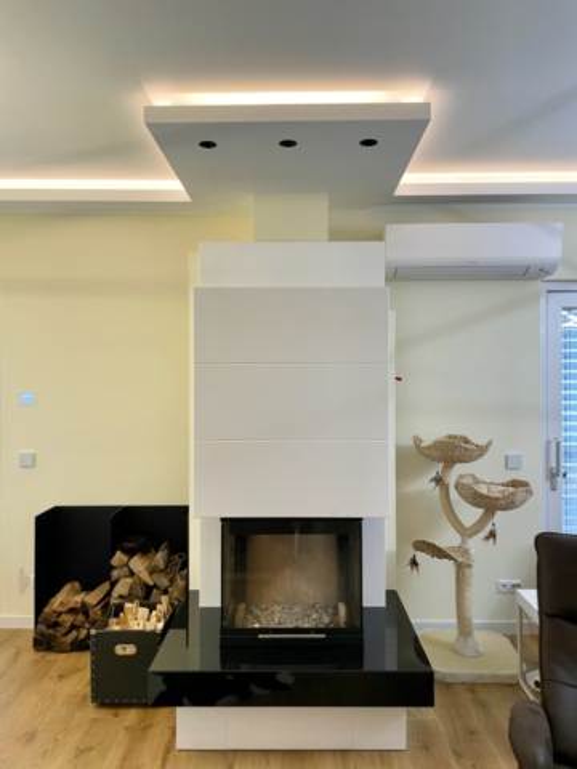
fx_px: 578
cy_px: 384
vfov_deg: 67.3
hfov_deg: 53.1
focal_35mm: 26
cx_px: 288
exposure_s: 1/61
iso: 100
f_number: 1.6
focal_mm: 4.2
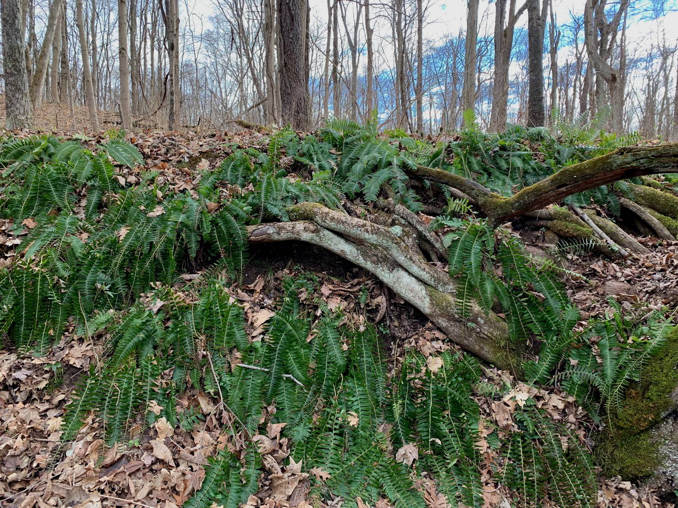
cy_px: 254
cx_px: 339
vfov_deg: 53.1
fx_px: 509
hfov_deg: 67.3
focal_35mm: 26
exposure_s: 1/122
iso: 25
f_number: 1.8
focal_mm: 4.25
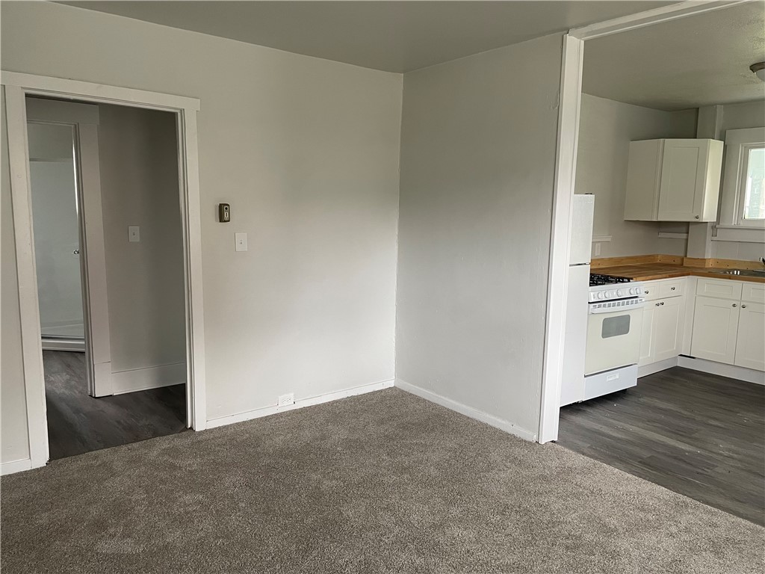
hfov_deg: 67.3
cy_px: 287
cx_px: 382
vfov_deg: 53.1
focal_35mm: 26
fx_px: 575
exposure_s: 1/86
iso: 125
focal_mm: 4.2
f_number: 1.6
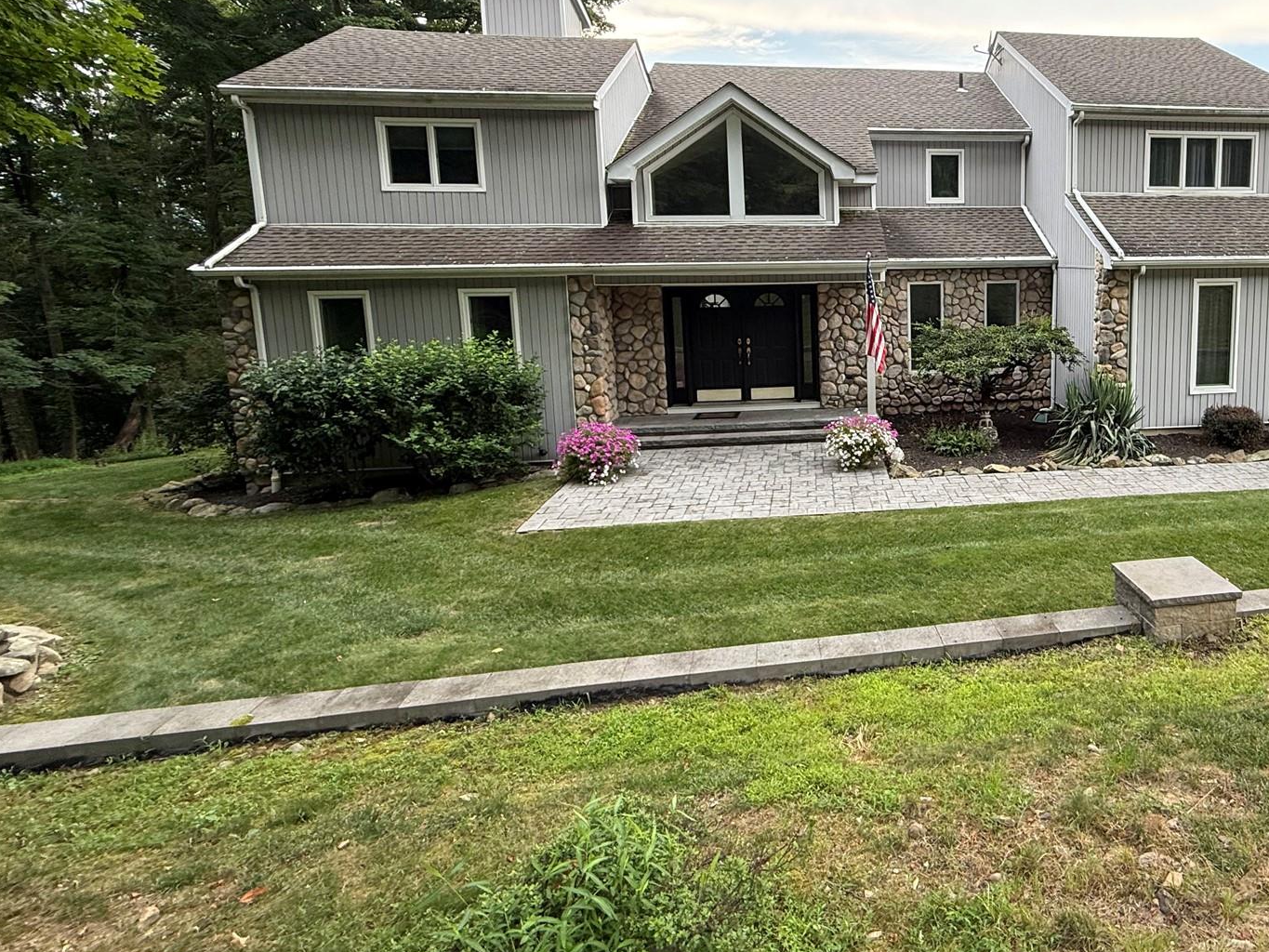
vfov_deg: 62.5
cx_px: 932
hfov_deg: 74.1
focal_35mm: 21
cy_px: 352
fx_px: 770
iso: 64
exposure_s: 1/141
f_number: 2.2
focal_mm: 2.22
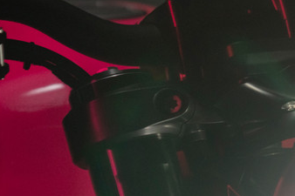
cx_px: 316
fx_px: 1802
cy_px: 215
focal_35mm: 220
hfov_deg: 9.3
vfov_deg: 6.2
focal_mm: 62
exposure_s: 1/160
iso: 1600
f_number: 2.8
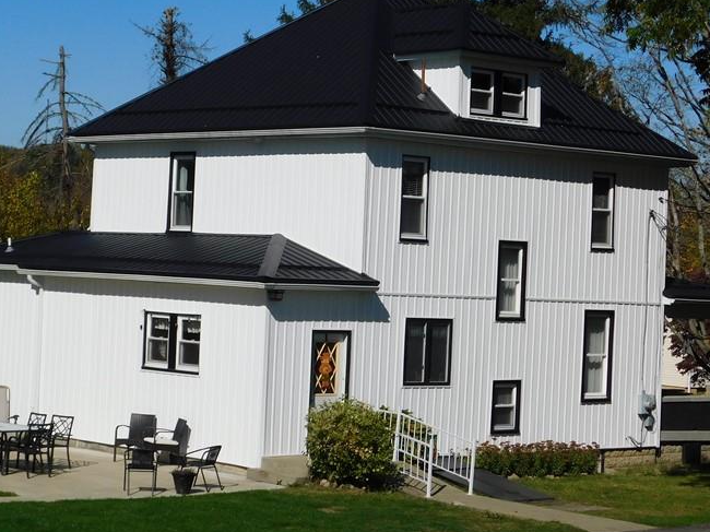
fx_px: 1907
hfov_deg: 21.1
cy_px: 197
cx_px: 326
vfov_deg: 15.9
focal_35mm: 93
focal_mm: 10.4
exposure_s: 1/640
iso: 125
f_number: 8
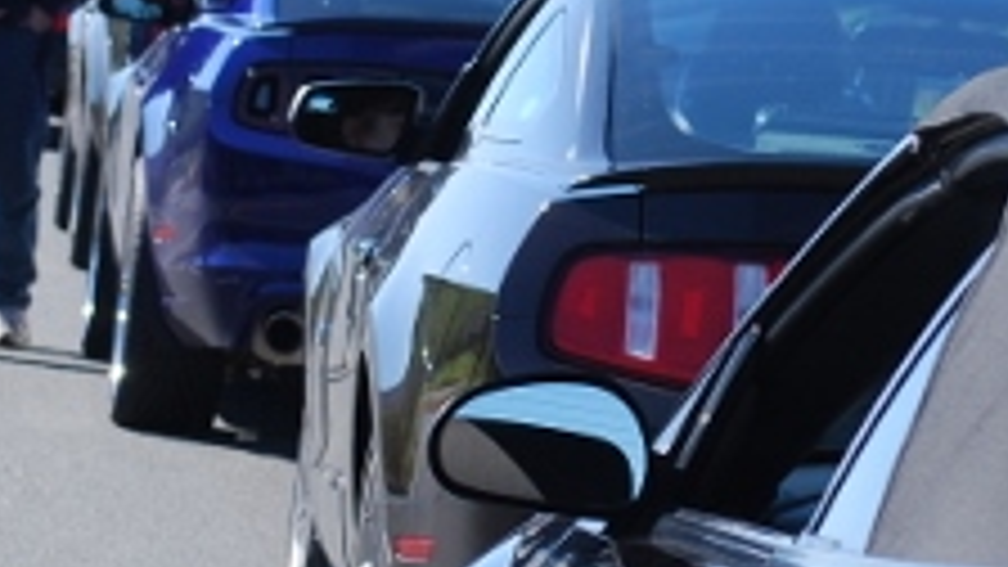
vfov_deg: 3.9
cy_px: 104
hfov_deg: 7.0
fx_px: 8256
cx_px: 774
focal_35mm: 309
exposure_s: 1/160
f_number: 6.3
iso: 100
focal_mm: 55
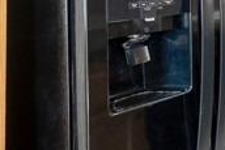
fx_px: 419
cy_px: -35
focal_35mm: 67
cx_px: 374
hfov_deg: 22.2
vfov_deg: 19.1
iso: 125
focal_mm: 18
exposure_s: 1/2
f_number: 8
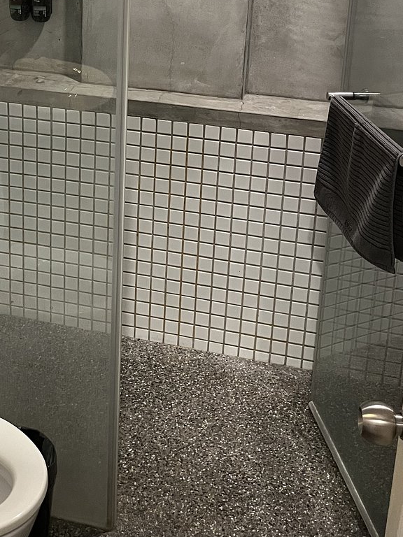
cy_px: 58
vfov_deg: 34.8
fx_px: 807
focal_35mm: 52
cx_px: 101
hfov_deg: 27.6
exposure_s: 1/60
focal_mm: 5.1
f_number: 1.6
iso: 320
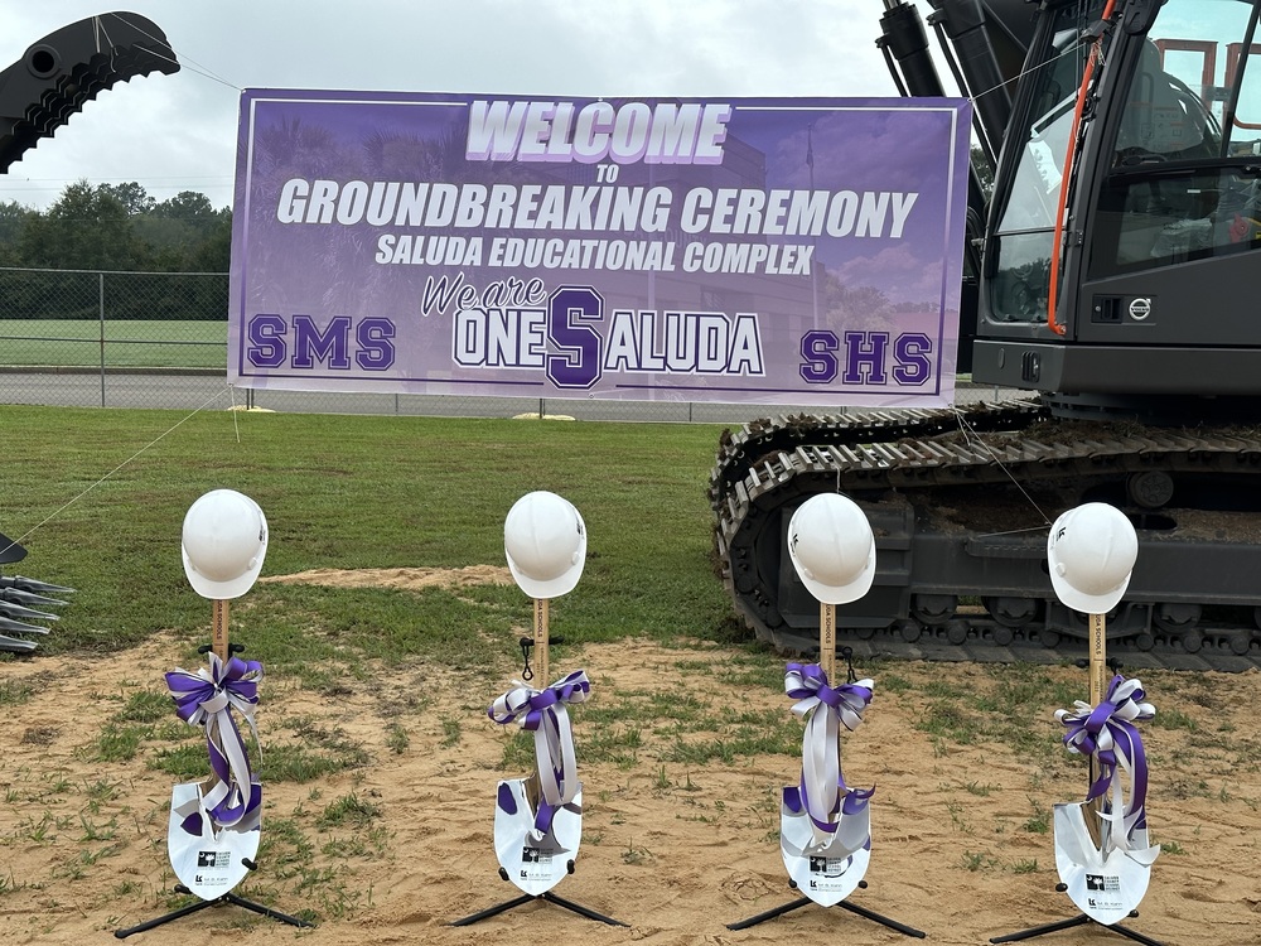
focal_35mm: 48
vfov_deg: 30.3
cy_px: 473
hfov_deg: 39.7
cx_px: 630
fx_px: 1749
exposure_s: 1/1073
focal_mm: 6.86
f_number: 1.78
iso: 64
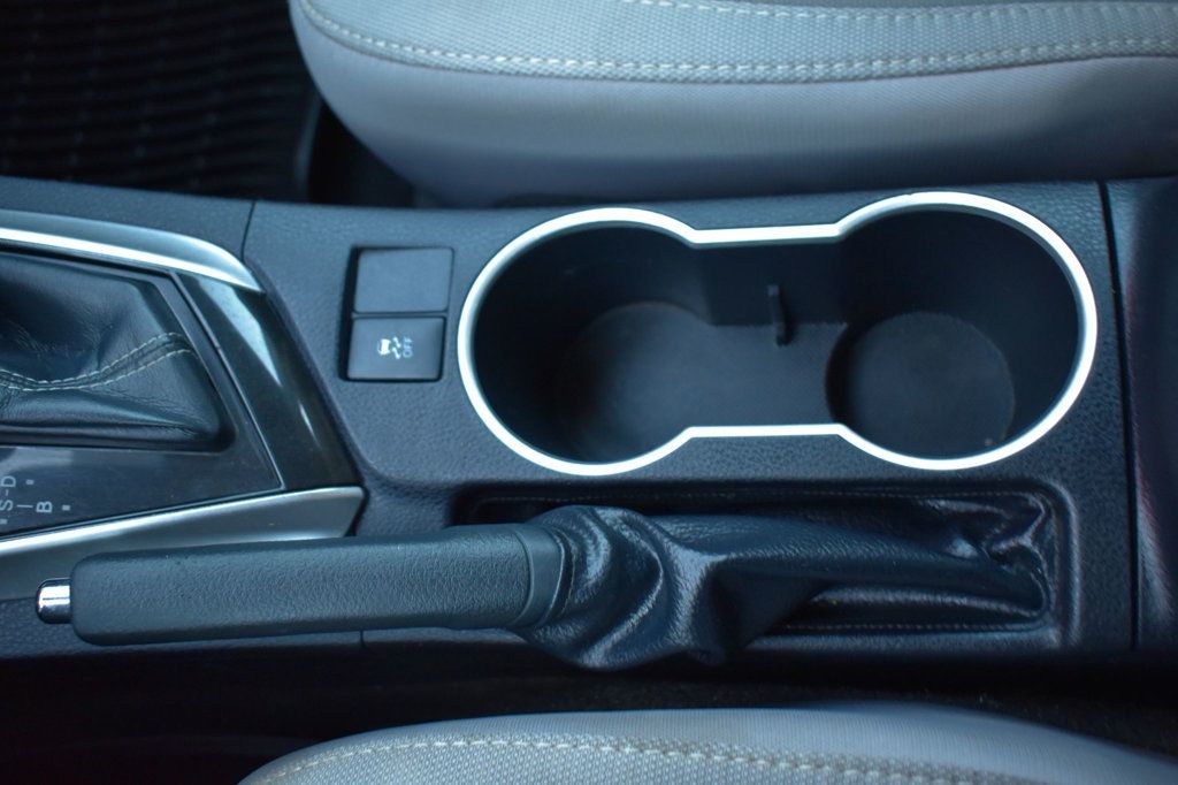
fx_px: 1227
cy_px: 392
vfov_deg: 35.5
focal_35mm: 38
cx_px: 589
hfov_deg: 51.3
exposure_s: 1/8
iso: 1600
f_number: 4
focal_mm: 25
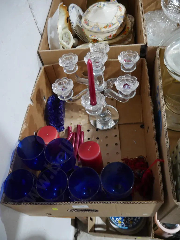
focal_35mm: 28
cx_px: 90
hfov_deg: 49.8
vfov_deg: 63.4
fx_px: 194
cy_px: 120
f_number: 3.5
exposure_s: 1/60
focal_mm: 14
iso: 1250
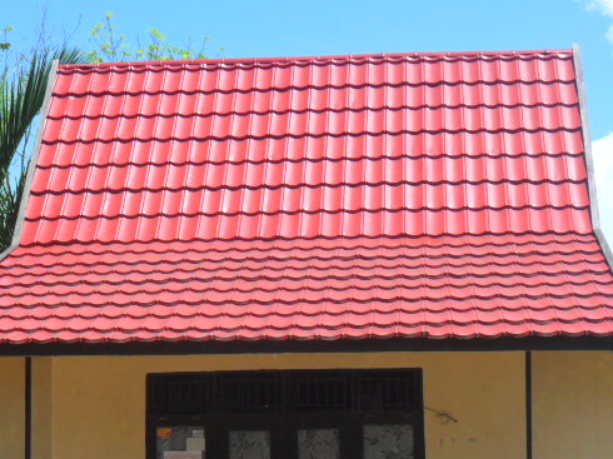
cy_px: 350
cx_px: 240
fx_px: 1628
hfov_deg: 21.3
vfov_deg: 16.0
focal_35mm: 92
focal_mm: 7.8
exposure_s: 1/500
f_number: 4.5
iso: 100
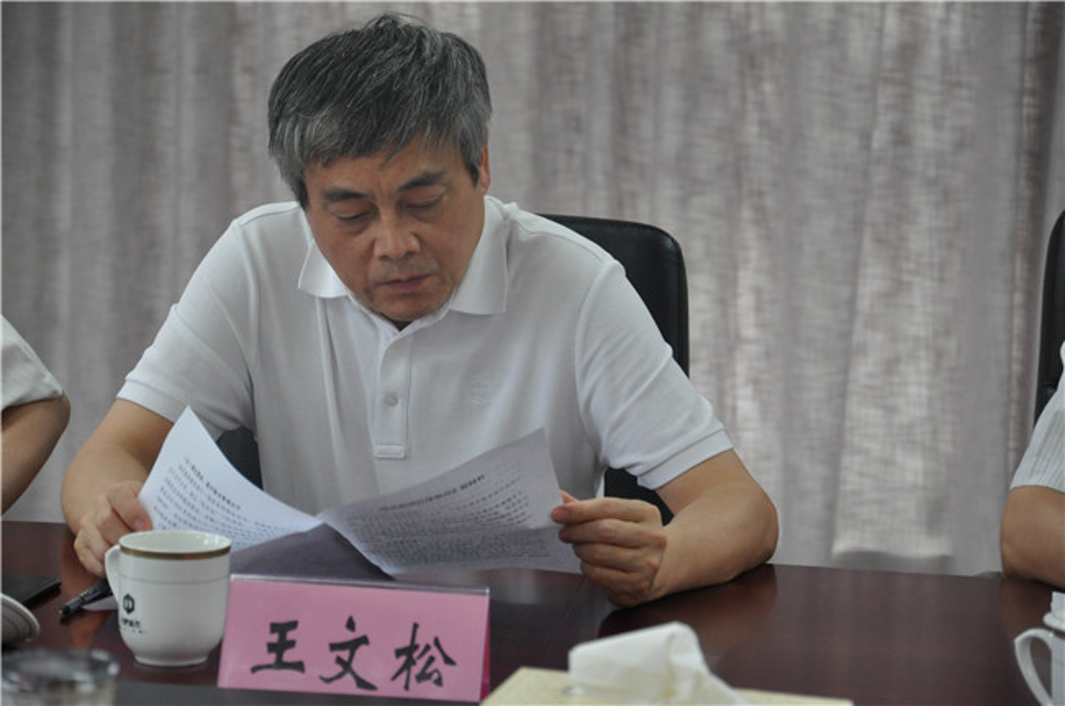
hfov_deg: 15.2
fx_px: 3987
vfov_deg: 10.1
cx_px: 532
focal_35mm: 135
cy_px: 353
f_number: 5.6
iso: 1000
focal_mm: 90
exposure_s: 1/60
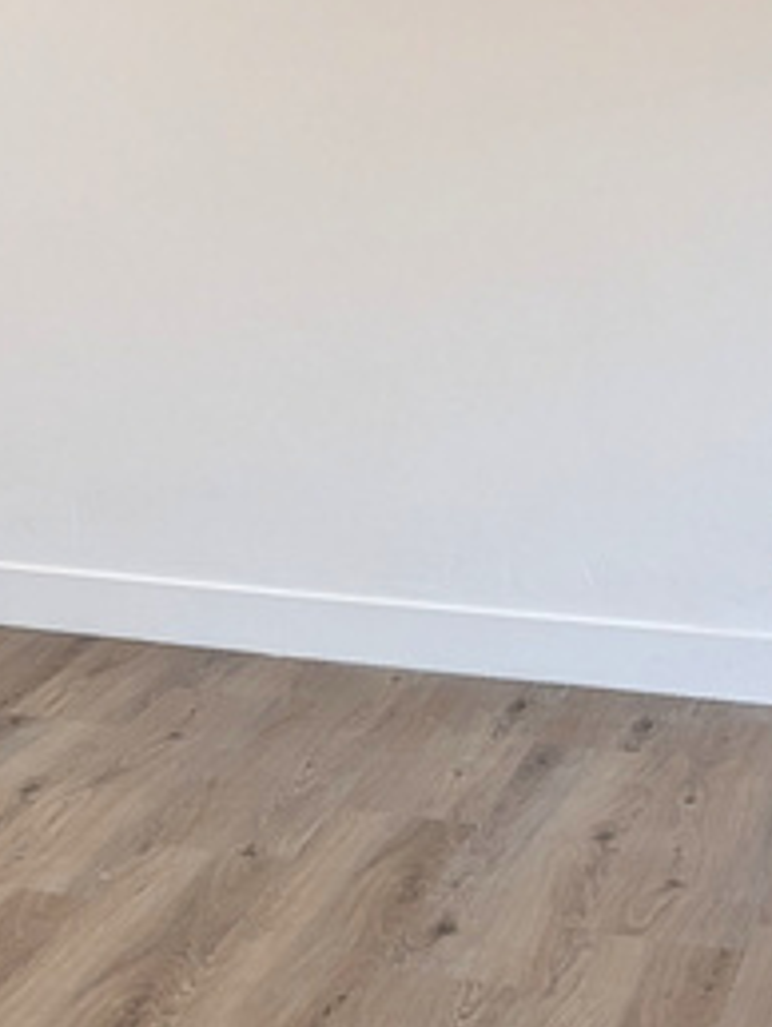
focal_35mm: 95
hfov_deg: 14.4
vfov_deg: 20.6
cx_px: -418
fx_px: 2820
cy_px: 362
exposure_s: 1/60
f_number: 1.68
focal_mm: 6.9
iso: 29
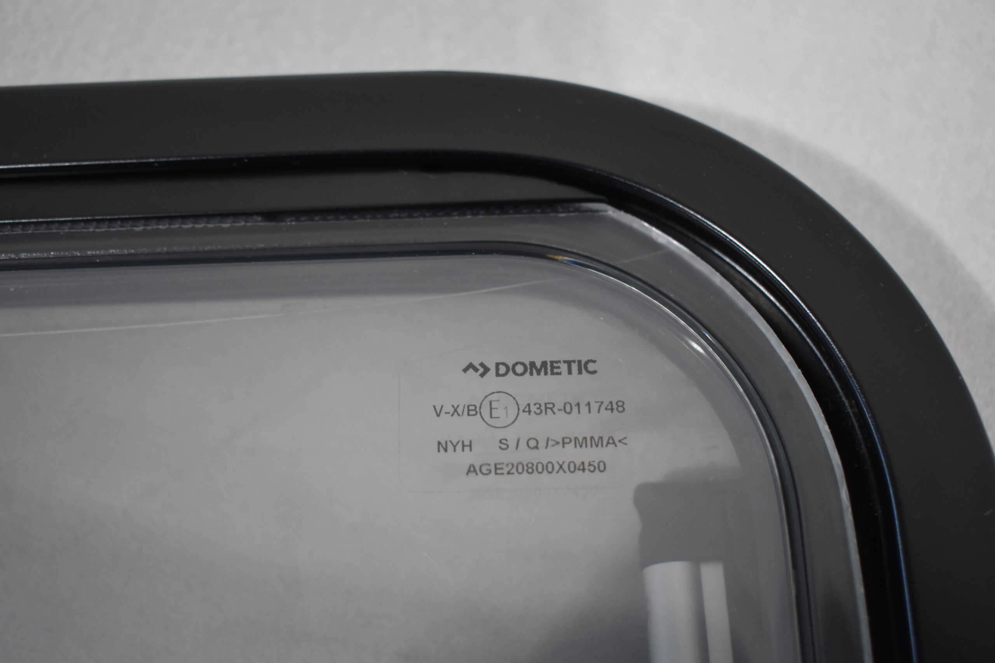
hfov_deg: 45.0
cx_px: 498
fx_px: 1202
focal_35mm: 44
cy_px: 332
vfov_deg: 30.9
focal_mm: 29
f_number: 4.2
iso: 900
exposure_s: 1/125
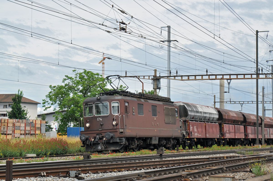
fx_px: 738
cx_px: 136
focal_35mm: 98
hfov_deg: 20.9
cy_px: 90
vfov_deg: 14.0
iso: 200
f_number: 5.6
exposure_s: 1/1000
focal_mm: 65
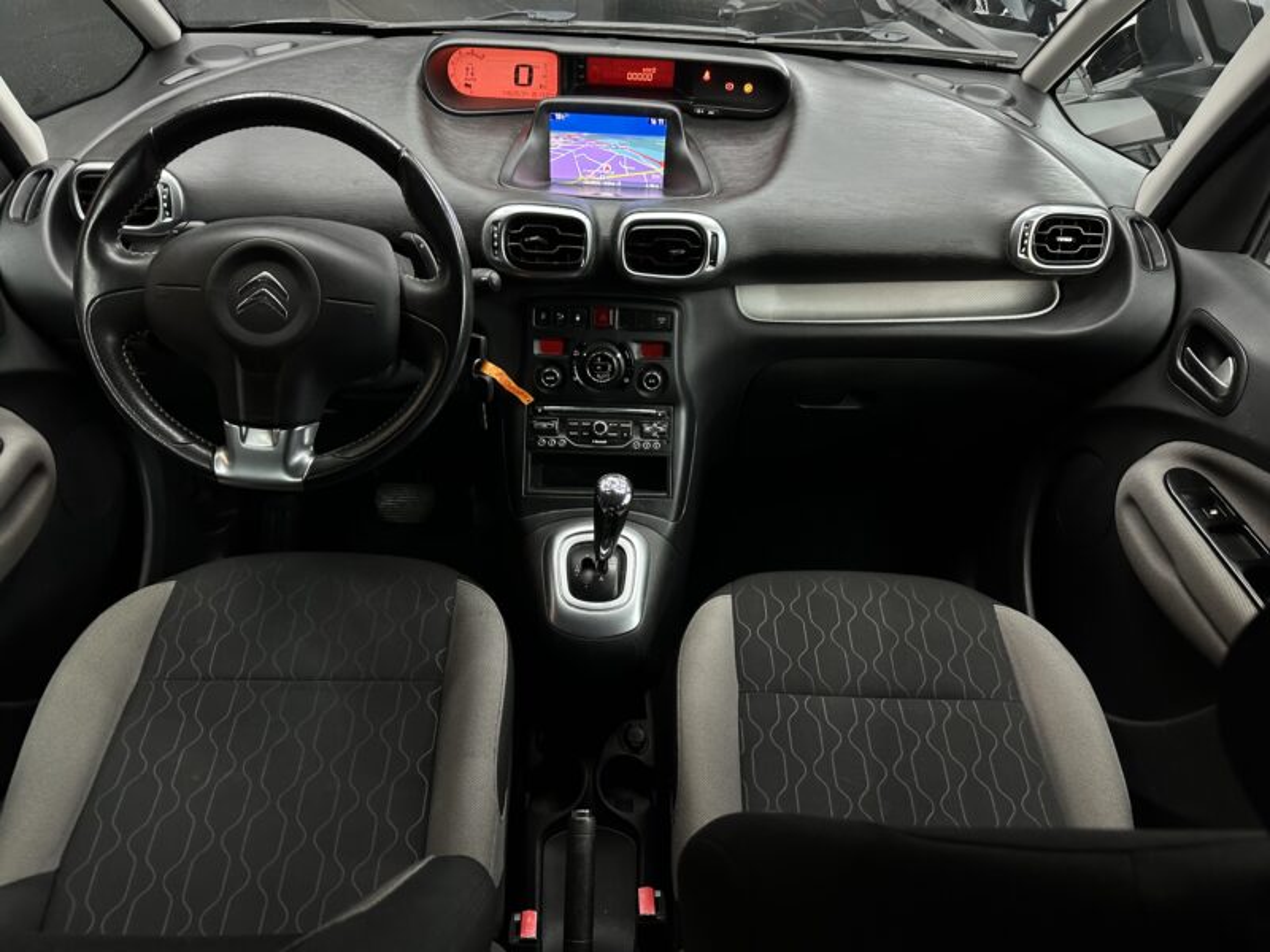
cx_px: 635
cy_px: 476
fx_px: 881
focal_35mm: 24
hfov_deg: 71.6
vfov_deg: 56.8
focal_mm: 6.86
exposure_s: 1/50
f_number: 1.78
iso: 160
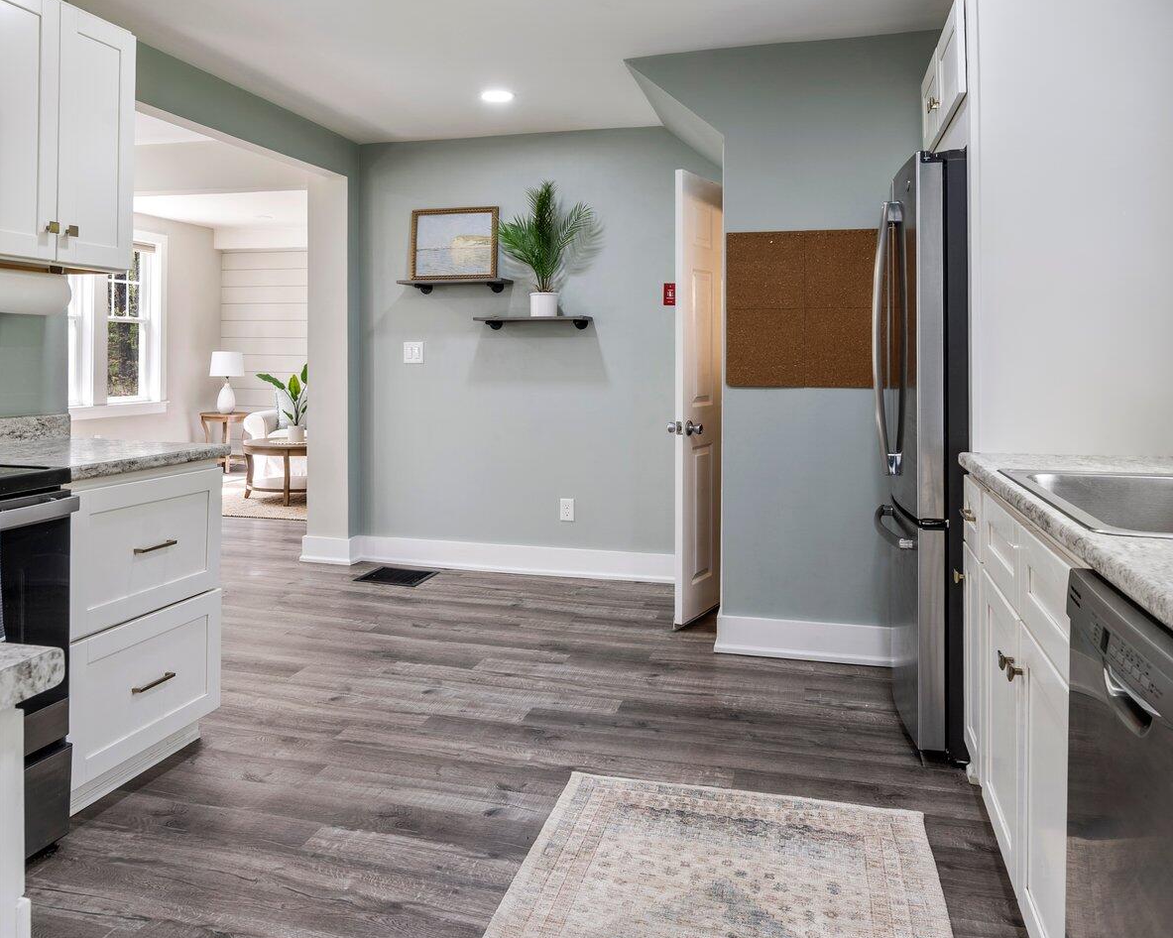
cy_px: 354
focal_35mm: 26
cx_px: 570
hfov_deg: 66.0
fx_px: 902
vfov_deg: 54.3
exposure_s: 1/2
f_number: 9
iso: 50
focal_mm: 16
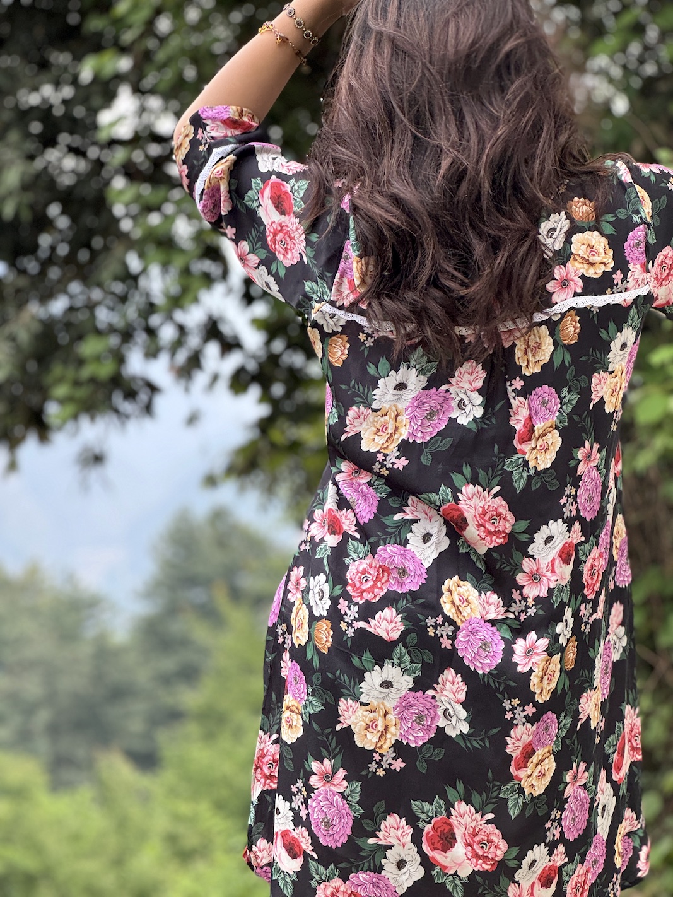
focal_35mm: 77
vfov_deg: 25.3
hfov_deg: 19.1
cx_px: 336
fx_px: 1995
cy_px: 448
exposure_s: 1/121
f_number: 2.8
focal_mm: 9
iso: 125
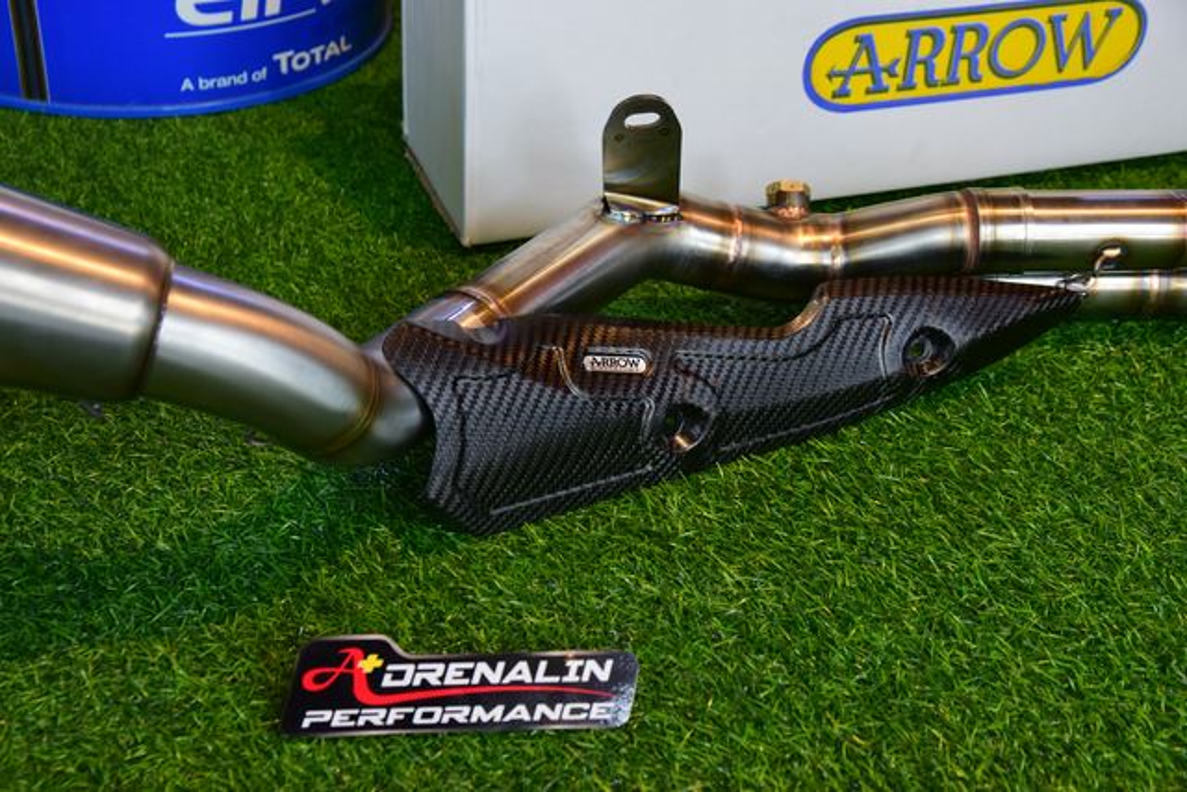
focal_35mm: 51
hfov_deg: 38.9
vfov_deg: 26.5
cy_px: 396
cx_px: 594
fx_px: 1682
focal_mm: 34
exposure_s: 1/40
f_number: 5.6
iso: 800
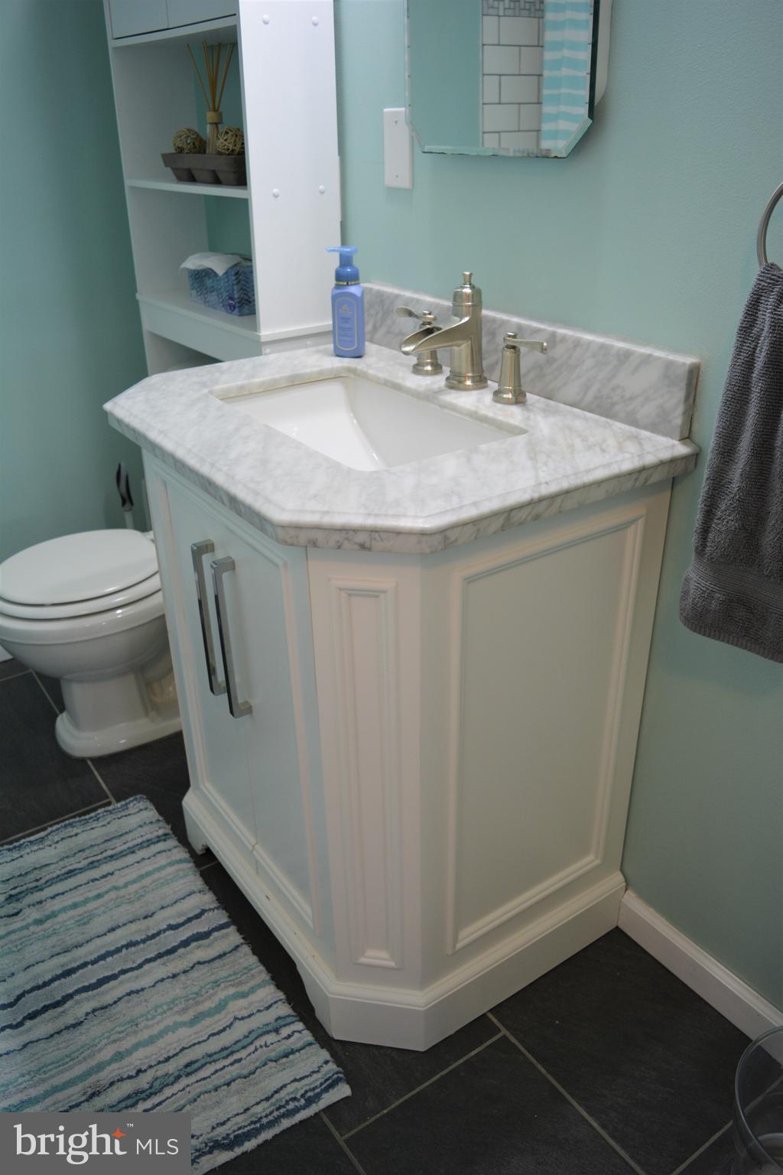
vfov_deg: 67.4
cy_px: 588
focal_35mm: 27
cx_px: 392
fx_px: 881
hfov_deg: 47.9
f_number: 4
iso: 450
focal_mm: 18
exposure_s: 1/60
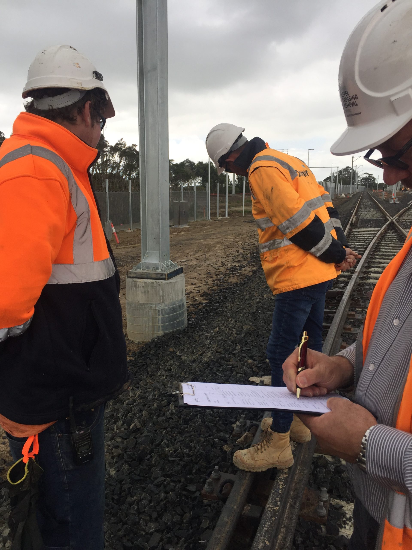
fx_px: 460
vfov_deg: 61.7
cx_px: 206
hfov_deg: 48.2
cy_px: 275
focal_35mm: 29
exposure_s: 1/791
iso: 32
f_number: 2.2
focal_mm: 4.15
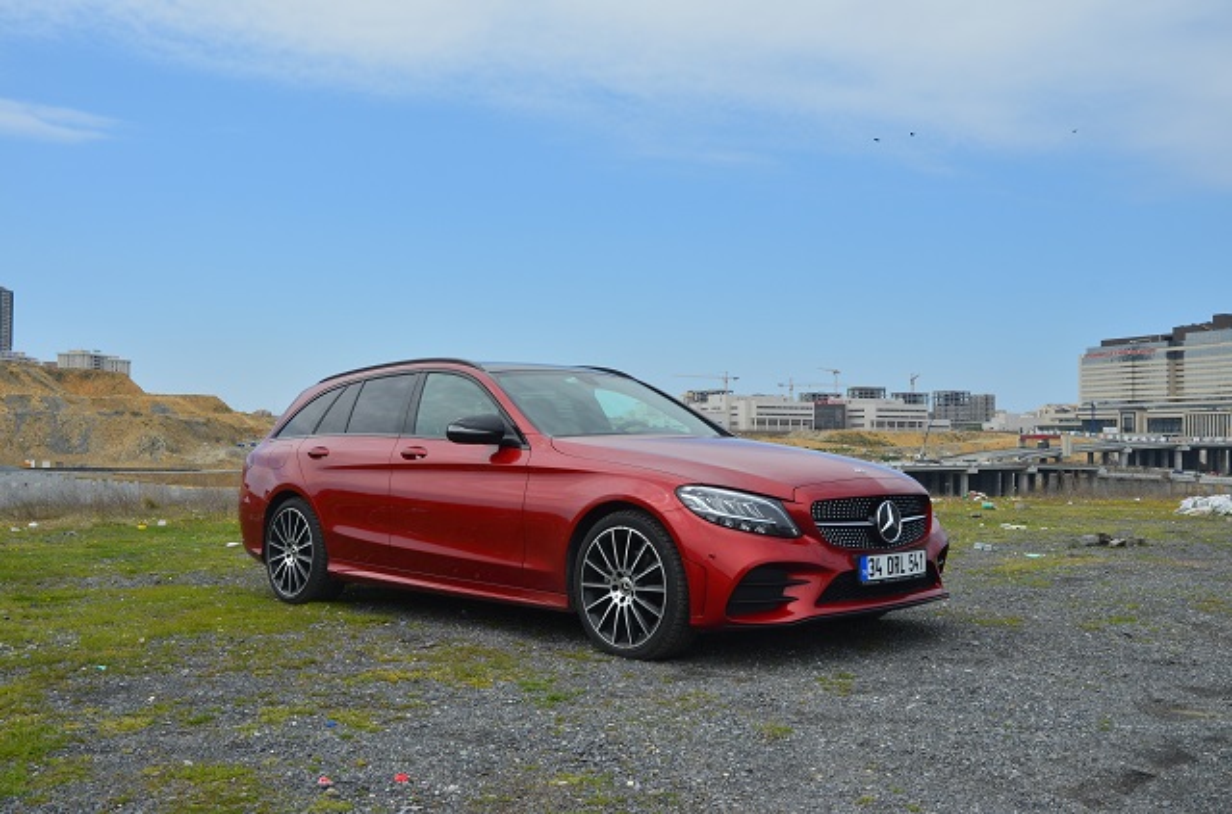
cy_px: 407
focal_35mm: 36
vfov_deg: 36.7
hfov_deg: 53.3
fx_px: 1229
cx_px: 616
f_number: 11
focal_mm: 24
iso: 200
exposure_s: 1/400
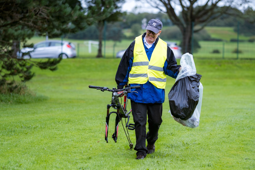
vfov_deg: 10.2
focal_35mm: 135
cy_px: 85
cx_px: 128
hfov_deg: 15.2
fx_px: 956
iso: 200
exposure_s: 1/250
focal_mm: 90
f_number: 2
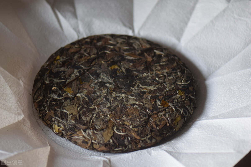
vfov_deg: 8.7
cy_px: 84
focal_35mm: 158
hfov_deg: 13.0
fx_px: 1098
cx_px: 126
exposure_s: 1/90
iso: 160
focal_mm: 105
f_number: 3
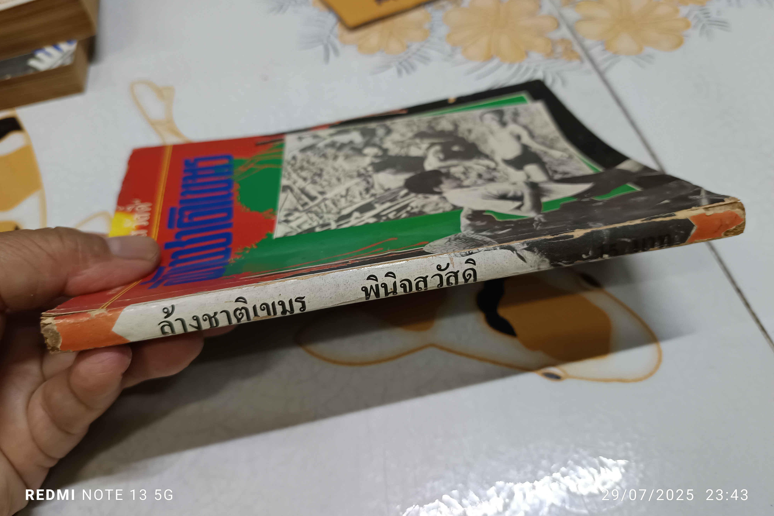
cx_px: 387
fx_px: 537
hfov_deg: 71.5
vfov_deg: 51.2
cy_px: 234
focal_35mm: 25
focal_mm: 5.31
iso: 963
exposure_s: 1/33.3
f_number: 1.7
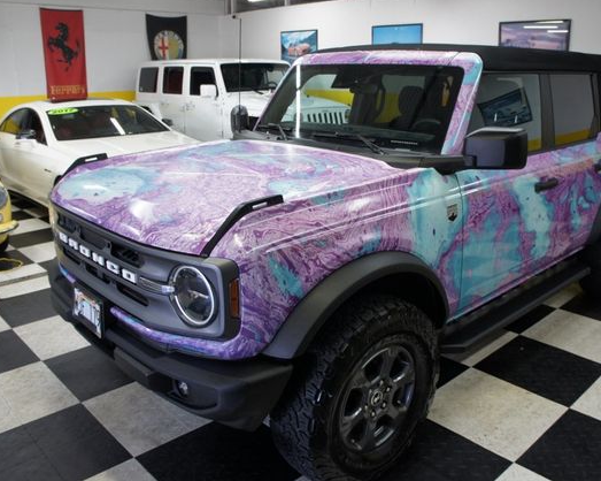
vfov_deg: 47.1
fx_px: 551
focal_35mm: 31
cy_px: 238
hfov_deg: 57.1
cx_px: 325
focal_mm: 18
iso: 200
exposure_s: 1/30
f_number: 3.5
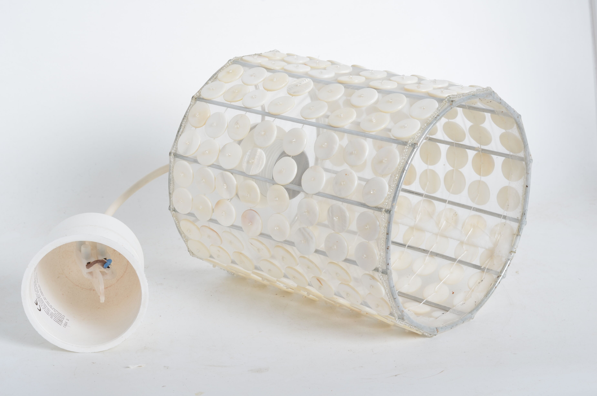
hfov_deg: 27.0
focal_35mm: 75
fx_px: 1241
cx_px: 298
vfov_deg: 18.1
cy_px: 198
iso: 100
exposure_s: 1/125
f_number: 11
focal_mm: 50
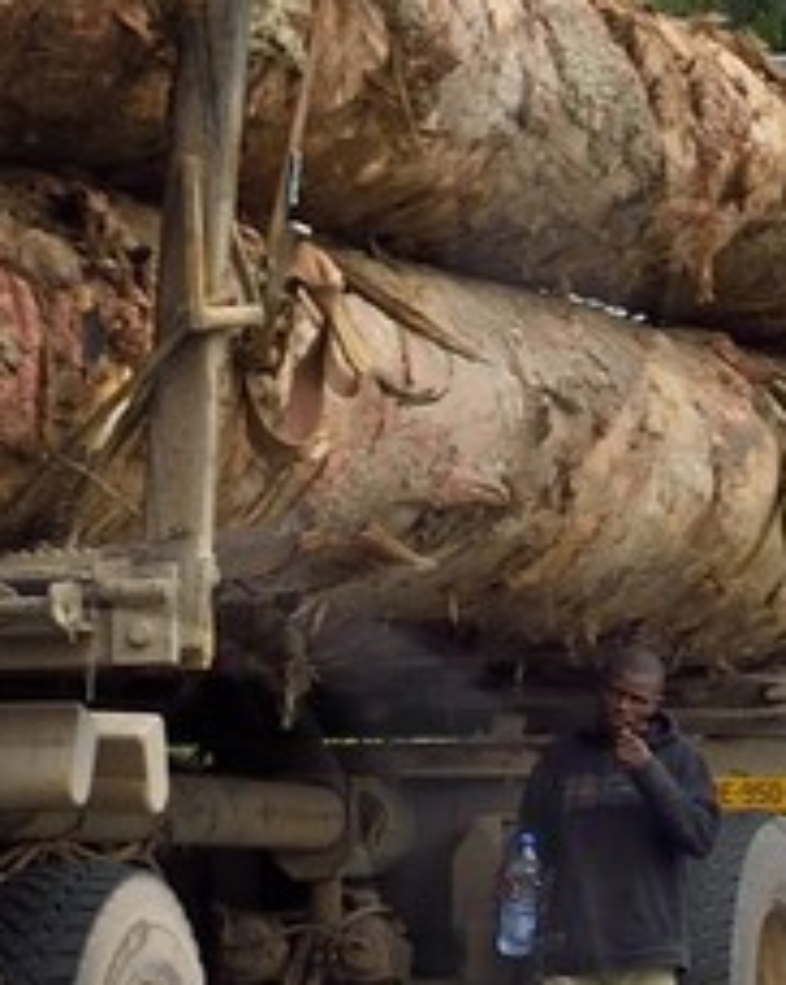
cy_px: 609
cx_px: -371
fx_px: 6522
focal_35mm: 224
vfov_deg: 8.6
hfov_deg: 6.8
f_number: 6.3
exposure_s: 1/1250
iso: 800
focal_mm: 34
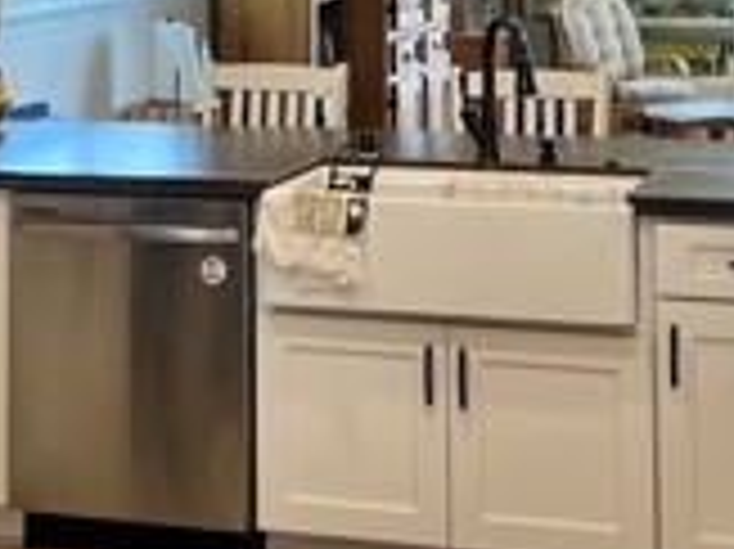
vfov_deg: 14.1
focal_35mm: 102
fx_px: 2161
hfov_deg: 19.2
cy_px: -99
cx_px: 239
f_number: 1.5
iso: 64
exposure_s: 1/120
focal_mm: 5.7
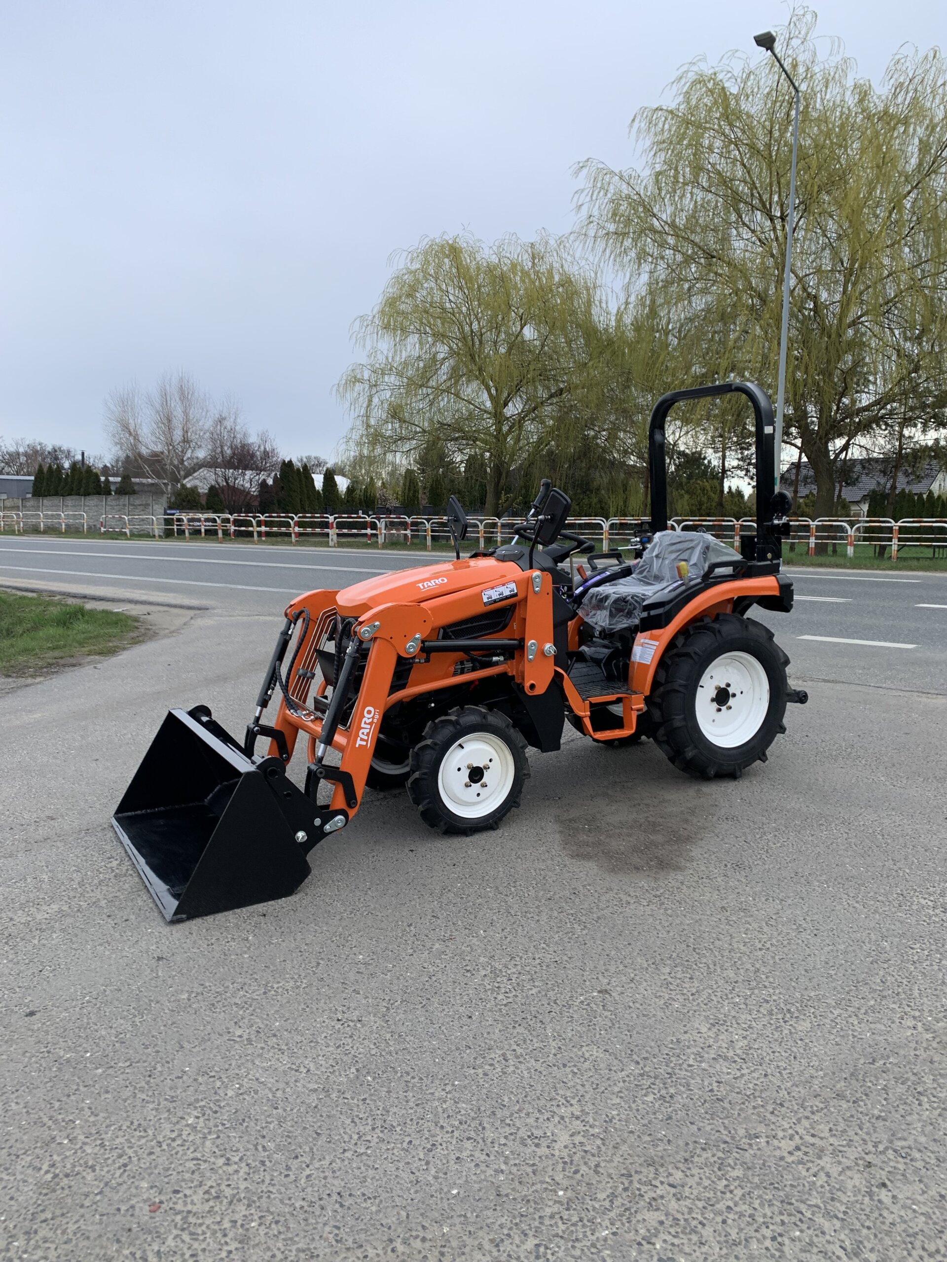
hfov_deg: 53.1
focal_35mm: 26
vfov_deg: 67.3
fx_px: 948
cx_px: 474
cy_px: 631
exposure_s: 1/936
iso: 25
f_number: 1.8
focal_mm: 4.25
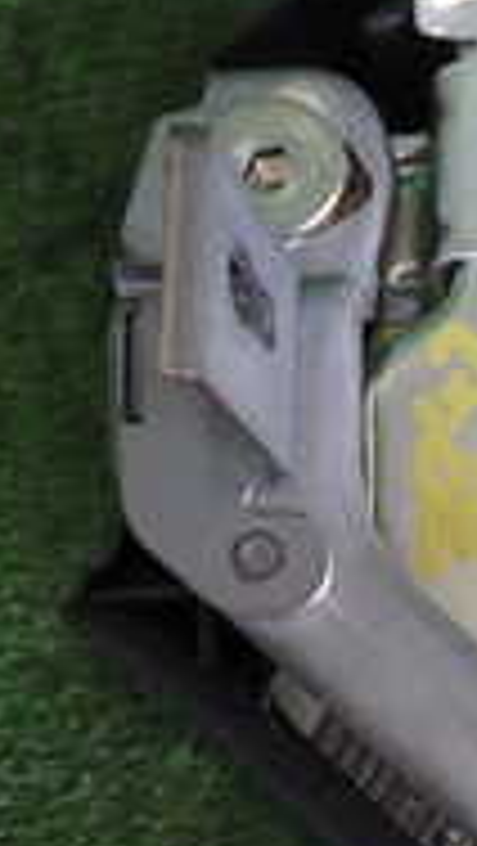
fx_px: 1953
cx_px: 792
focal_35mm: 87
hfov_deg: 12.9
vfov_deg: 24.3
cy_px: 554
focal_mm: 4.5
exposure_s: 1/60
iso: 160
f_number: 2
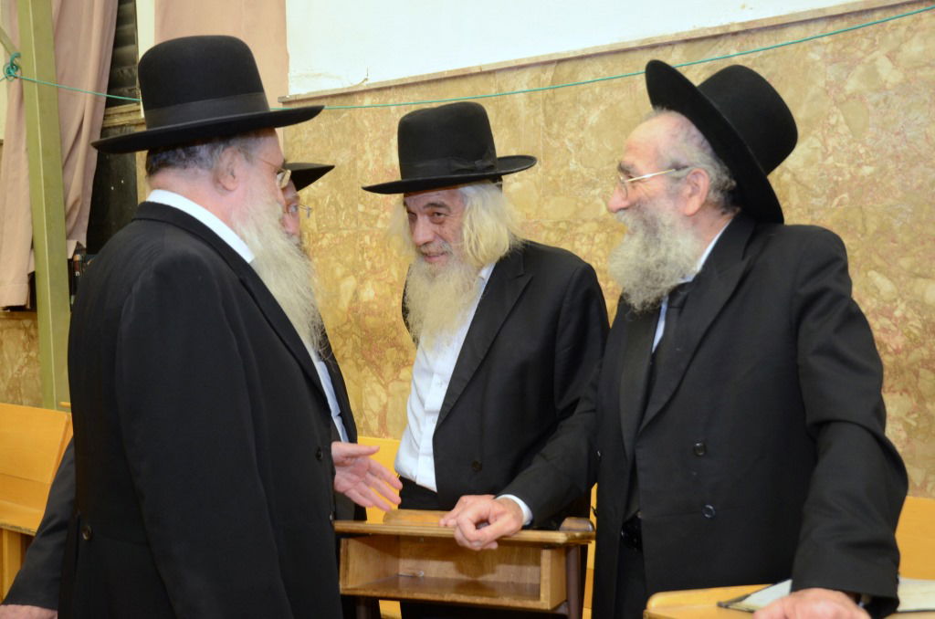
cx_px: 468
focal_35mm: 38
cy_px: 310
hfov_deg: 51.4
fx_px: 972
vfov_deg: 35.3
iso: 1000
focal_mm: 25
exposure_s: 1/125
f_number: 5
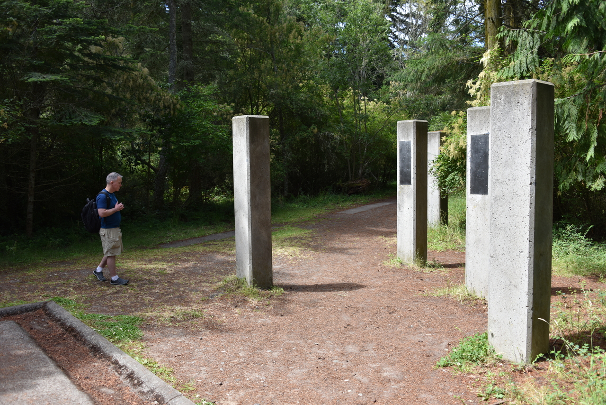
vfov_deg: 41.1
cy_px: 202
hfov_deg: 58.7
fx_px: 539
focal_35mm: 32
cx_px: 303
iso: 100
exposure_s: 1/125
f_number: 5.6
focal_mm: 32
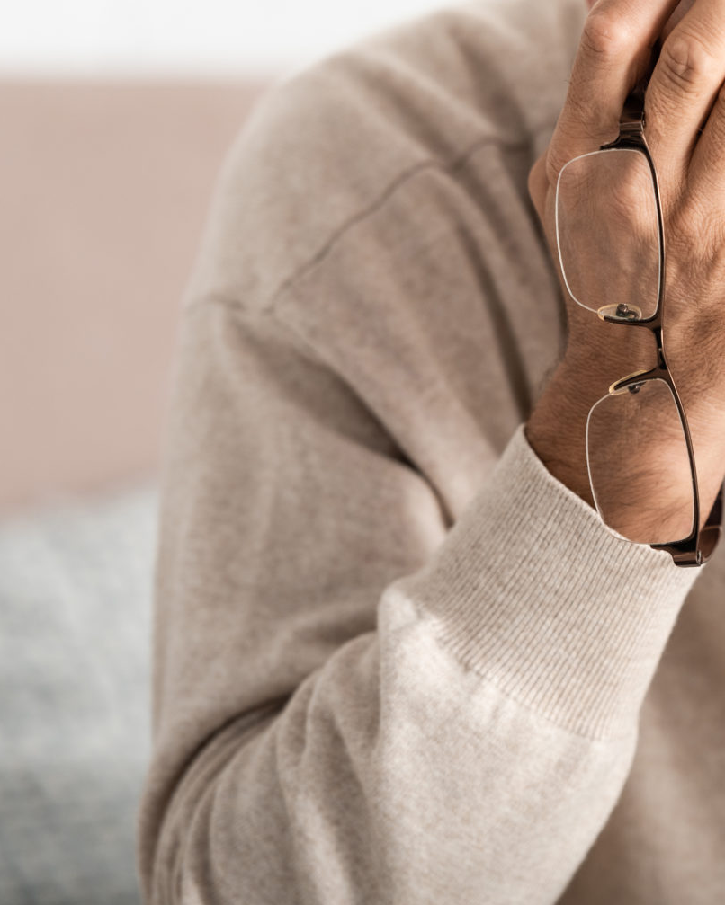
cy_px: 406
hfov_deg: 4.9
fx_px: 8446
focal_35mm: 315
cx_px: 804
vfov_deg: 6.1
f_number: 3.2
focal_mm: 165
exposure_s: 1/250
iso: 100
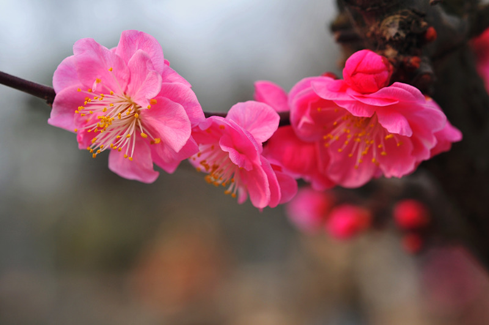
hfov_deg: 22.7
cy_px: 162
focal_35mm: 90
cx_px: 244
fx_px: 1221
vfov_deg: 15.1
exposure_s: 1/125
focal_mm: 60
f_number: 6.3
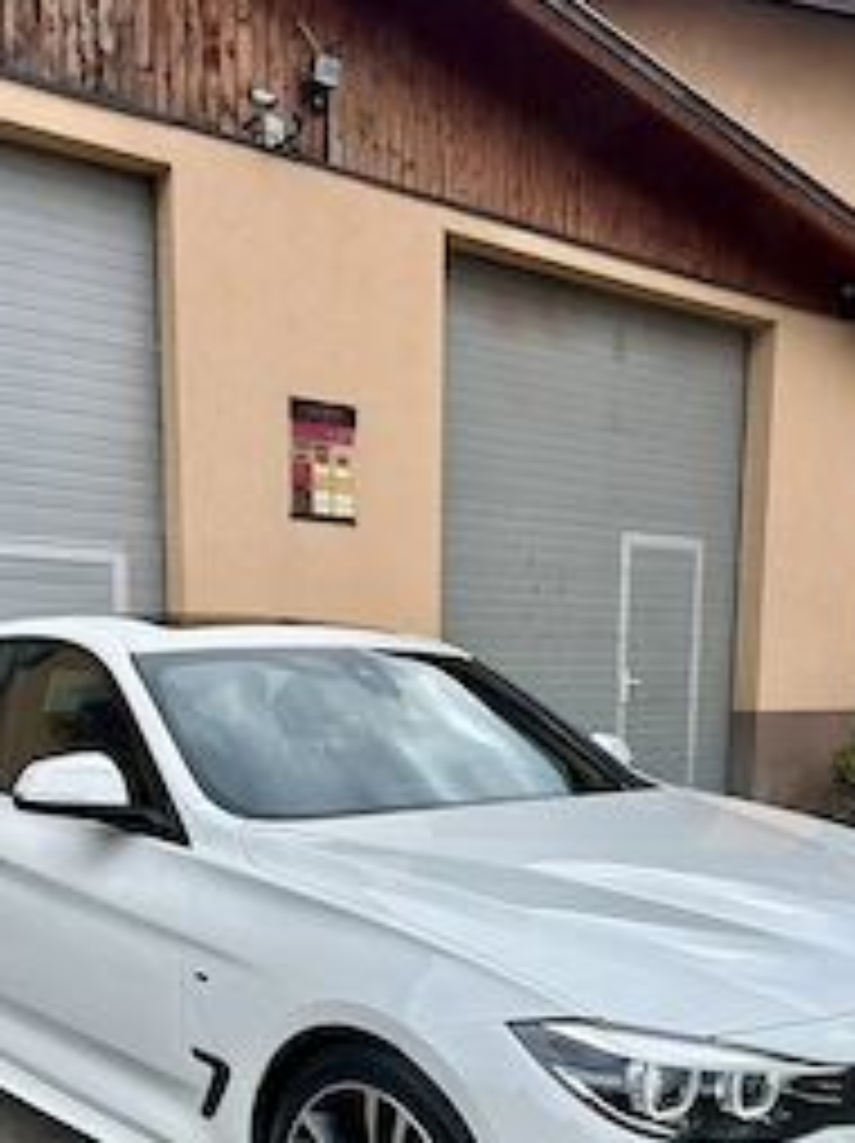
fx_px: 1353
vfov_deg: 43.9
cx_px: 423
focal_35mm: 41
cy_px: 891
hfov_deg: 35.1
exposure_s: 1/1224
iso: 50
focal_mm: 5.7
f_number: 1.5
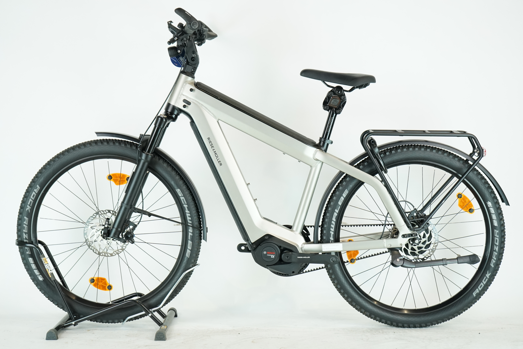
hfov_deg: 31.0
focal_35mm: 65
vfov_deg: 20.9
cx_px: 262
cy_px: 174
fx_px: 944
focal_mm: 65
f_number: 5.6
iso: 2000
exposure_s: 1/200
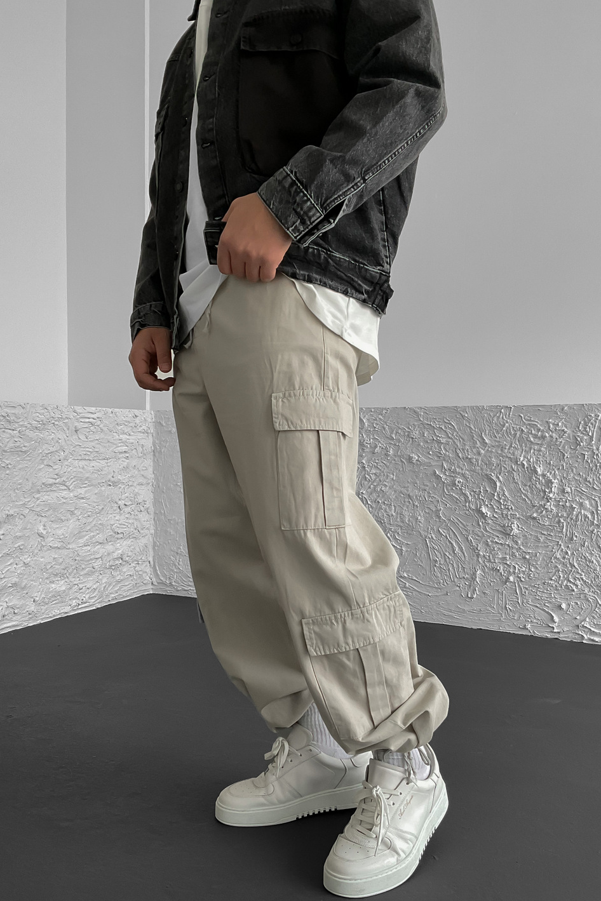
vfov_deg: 55.7
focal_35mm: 34
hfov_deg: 38.9
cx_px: 285
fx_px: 851
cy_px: 494
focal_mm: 3
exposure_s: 1/120
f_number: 1.8
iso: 64
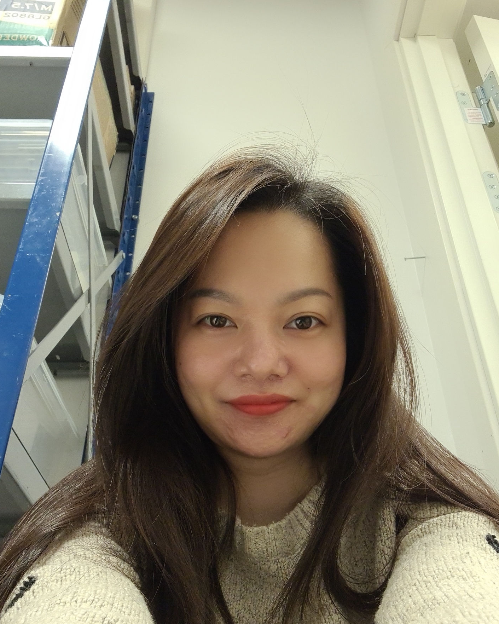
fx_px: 628
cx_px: 250
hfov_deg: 43.4
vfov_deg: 52.8
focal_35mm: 34
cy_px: 339
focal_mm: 3.3
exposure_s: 1/33
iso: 160
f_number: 2.2
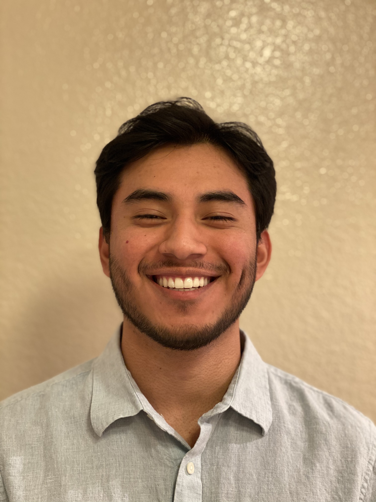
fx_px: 753
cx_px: 188
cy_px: 251
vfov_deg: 36.8
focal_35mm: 52
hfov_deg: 28.0
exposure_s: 1/40
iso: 200
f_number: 2
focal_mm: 6
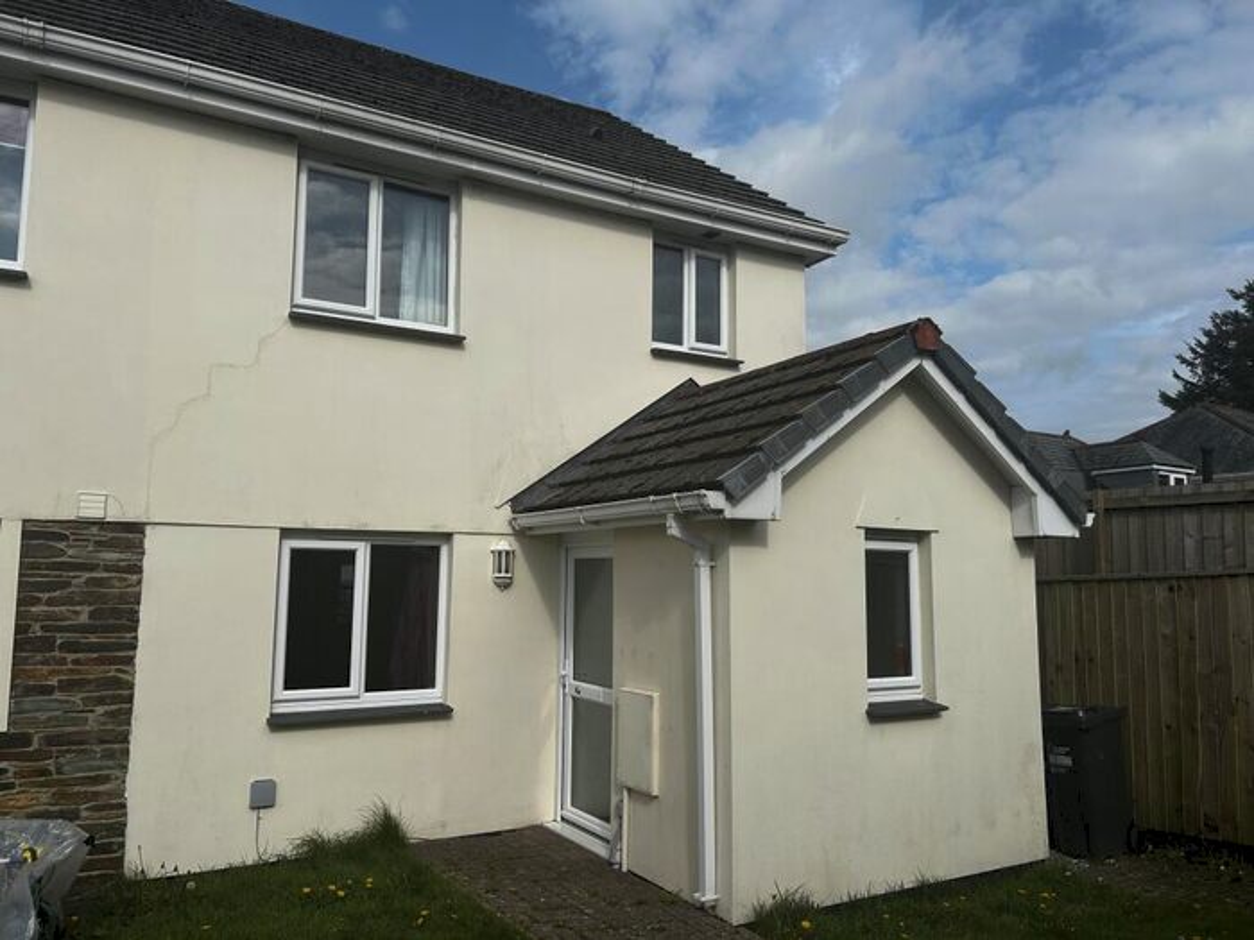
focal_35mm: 26
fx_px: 942
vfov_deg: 53.1
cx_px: 627
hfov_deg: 67.3
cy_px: 470
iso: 50
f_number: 1.5
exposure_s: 1/6993
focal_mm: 5.7
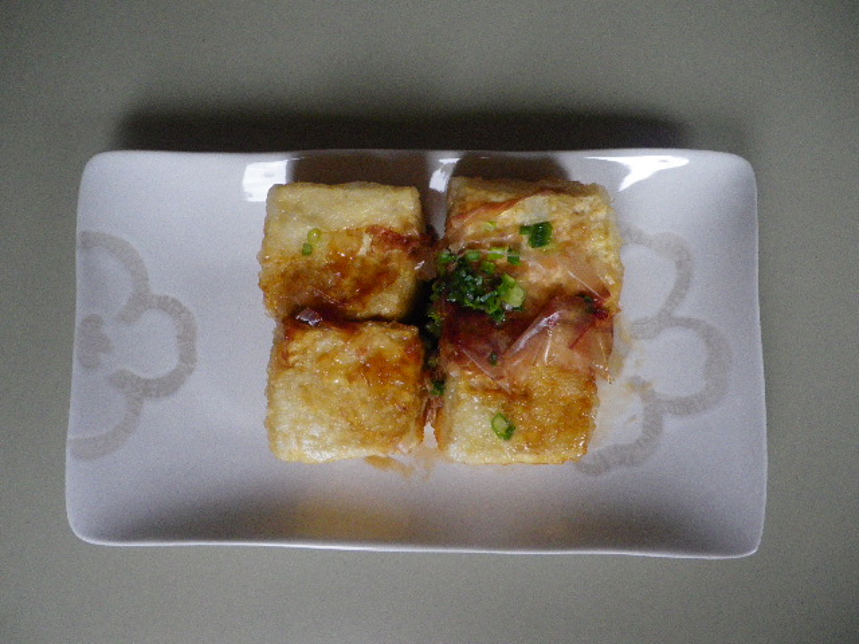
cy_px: 322
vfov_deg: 49.7
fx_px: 695
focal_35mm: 28
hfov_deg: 63.4
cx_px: 430
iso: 400
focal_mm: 4.9
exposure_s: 1/60
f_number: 2.6
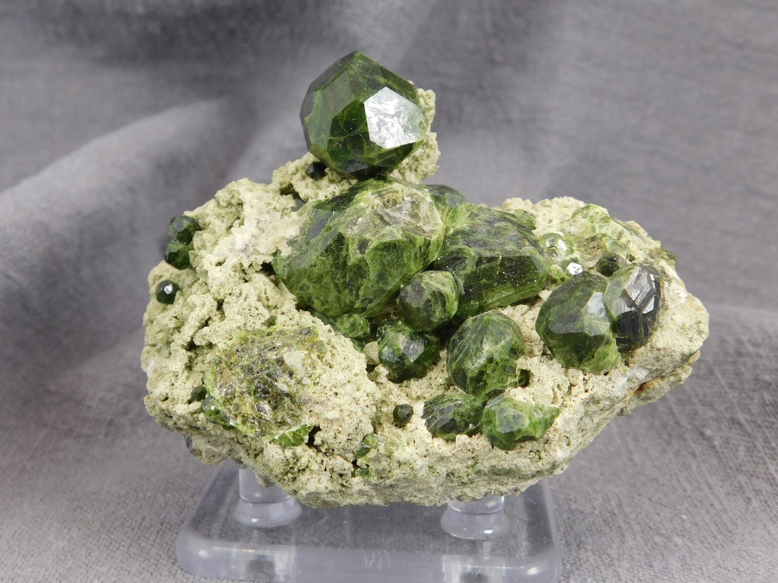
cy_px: 292
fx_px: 674
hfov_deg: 60.0
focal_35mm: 30
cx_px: 389
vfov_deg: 46.8
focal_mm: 5.3
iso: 125
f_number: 3.2
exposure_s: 1/125
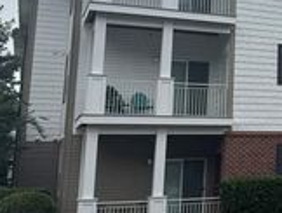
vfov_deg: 19.7
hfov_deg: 23.1
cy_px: 39
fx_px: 604
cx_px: 374
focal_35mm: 74
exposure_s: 1/2041
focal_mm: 6.76
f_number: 1.78
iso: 80
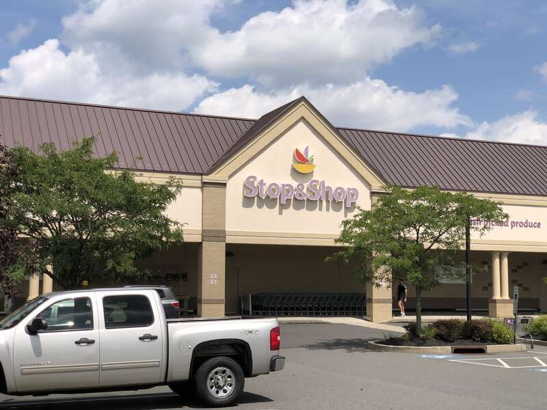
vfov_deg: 28.0
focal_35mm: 52
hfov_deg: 36.8
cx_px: 274
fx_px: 822
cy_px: 205
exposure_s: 1/1919
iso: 16
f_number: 2.4
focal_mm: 6
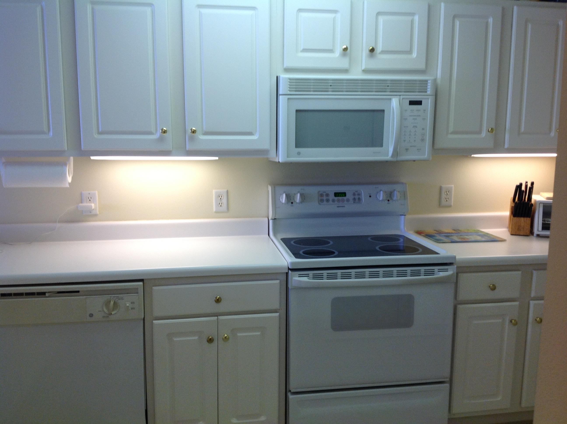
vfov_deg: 40.6
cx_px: 284
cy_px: 212
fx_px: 572
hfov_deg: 52.7
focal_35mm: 35
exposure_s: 1/40
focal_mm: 4.28
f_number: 2.4
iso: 50
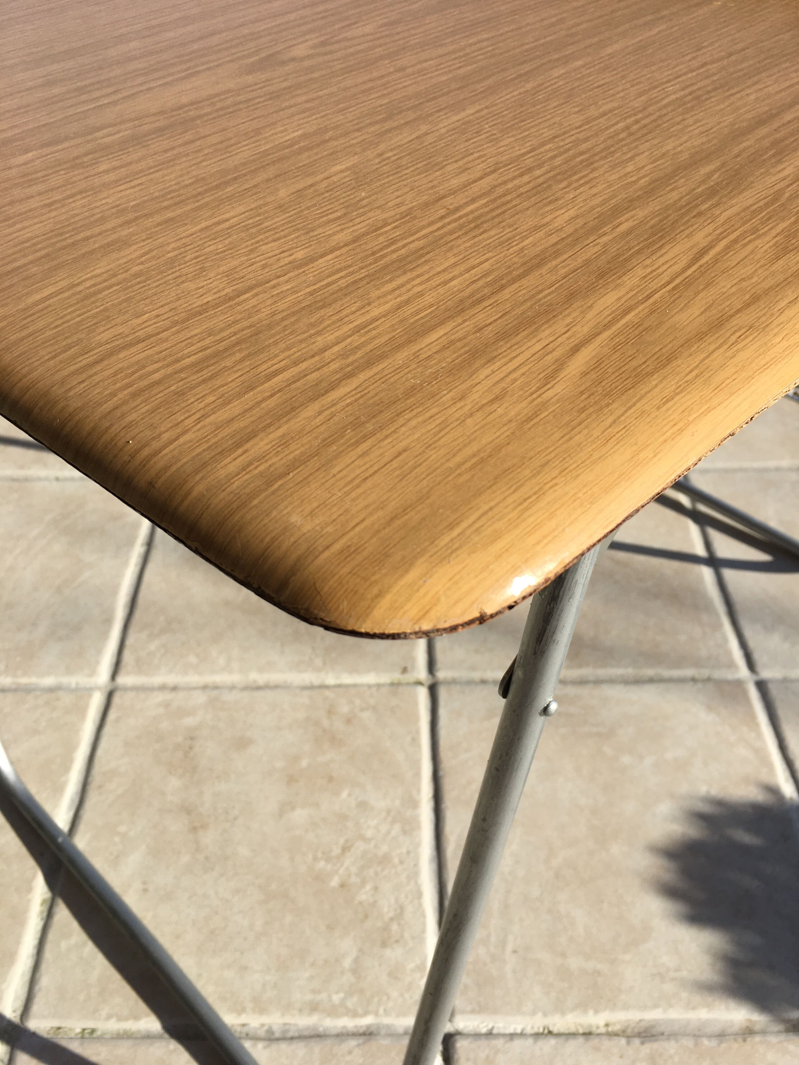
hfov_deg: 48.2
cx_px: 400
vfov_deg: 61.7
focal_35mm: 29
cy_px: 532
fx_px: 892
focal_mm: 4.15
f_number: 2.2
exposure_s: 1/1603
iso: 25
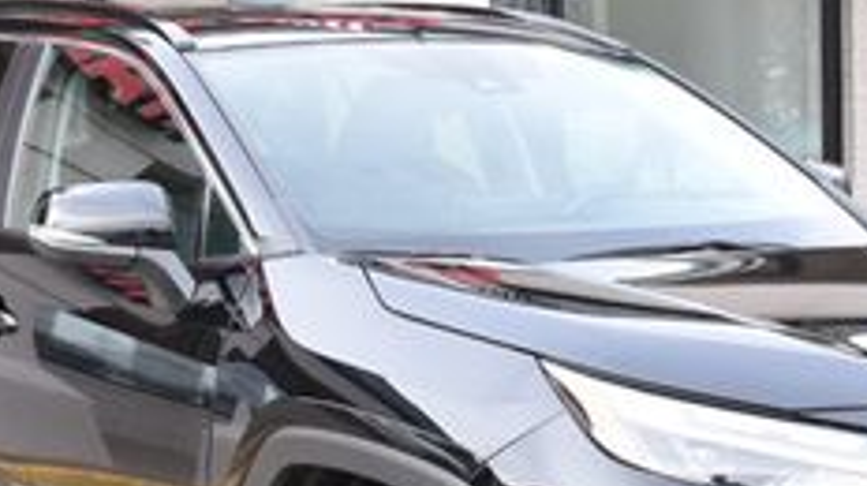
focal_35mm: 104
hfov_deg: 20.5
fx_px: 2389
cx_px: 262
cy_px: 307
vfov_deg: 11.6
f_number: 8
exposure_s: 1/160
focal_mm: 24
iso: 400
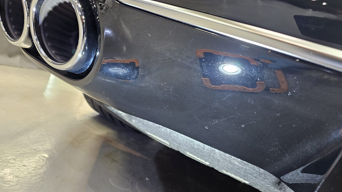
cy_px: 116
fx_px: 236
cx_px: 172
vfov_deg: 44.2
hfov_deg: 71.9
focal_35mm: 26
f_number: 1.7
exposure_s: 1/65.3
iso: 320
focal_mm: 6.3
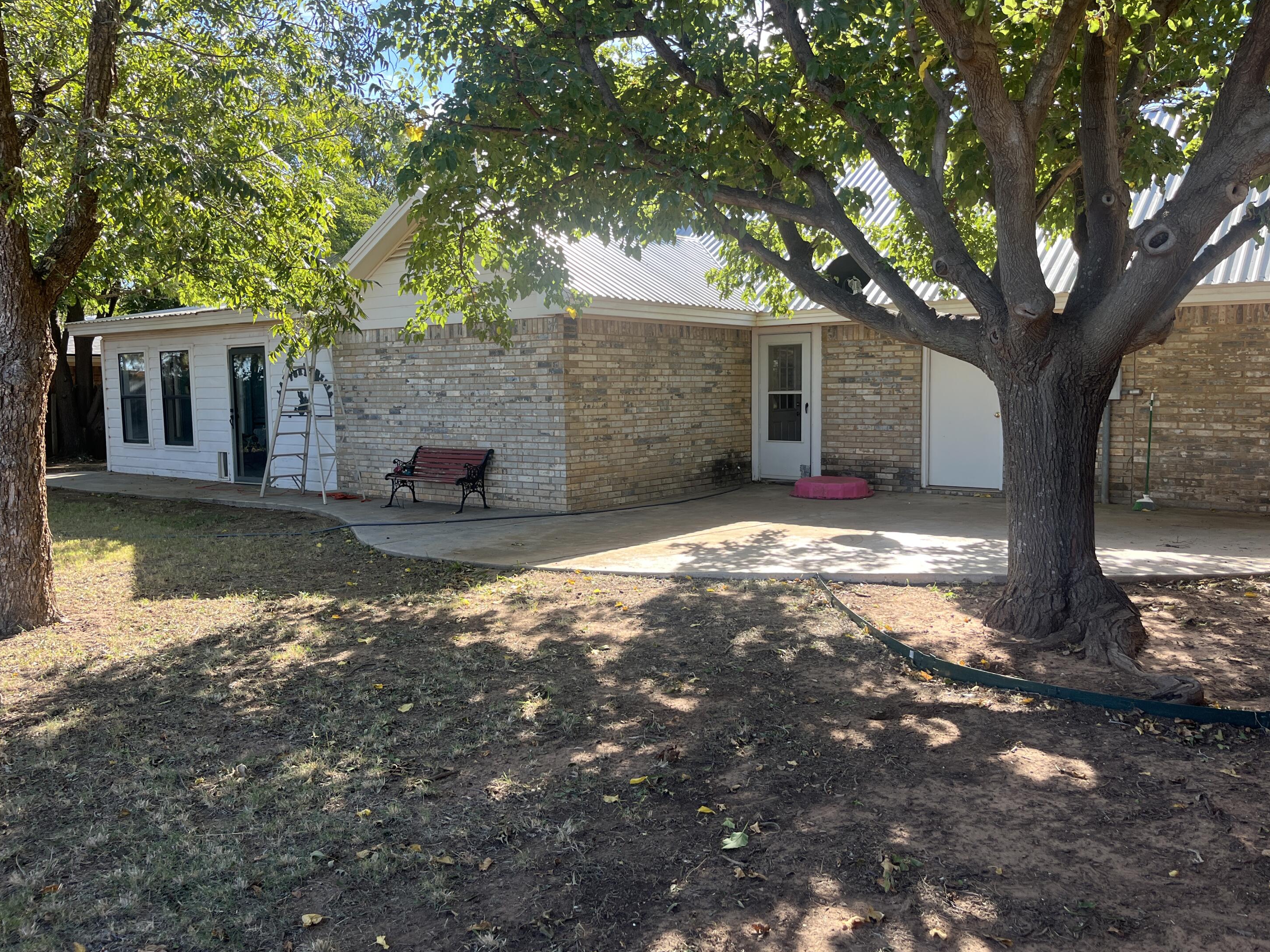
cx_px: 616
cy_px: 465
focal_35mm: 27
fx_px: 991
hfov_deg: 65.3
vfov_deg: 51.4
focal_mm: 5.1
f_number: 1.6
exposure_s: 1/440
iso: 50
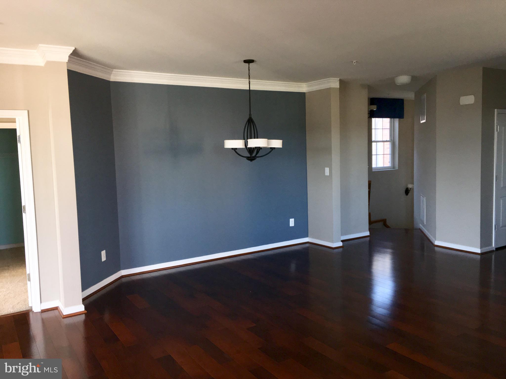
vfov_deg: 48.2
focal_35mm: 29
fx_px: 424
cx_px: 253
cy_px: 190
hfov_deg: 61.7
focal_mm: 4.15
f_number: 2.2
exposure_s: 1/30
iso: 40
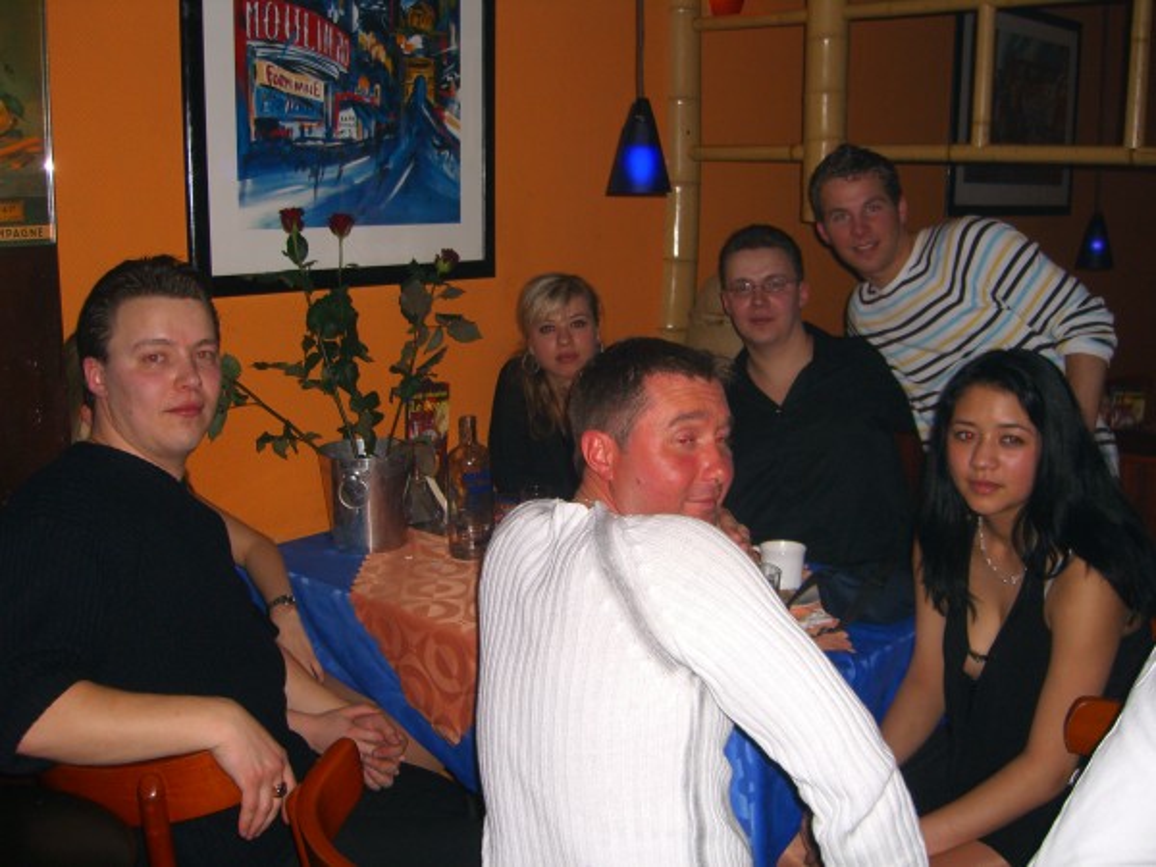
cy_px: 434
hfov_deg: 49.0
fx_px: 1269
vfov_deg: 37.7
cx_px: 578
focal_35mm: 38
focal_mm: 7.9
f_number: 2.8
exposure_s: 1/60
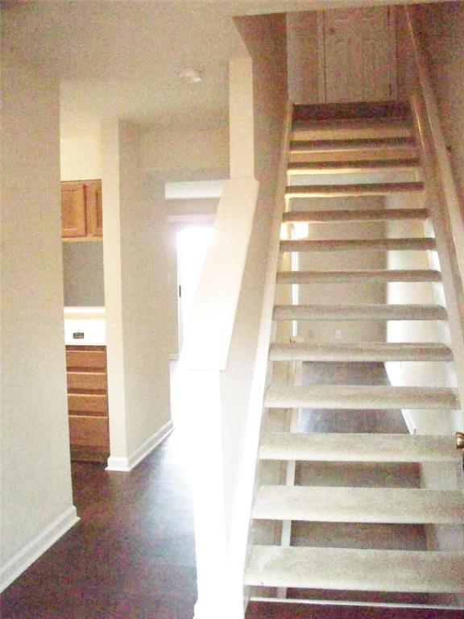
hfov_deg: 38.7
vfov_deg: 50.1
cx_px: 232
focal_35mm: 37
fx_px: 661
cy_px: 310
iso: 800
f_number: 2.8
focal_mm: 6.2
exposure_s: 1/128
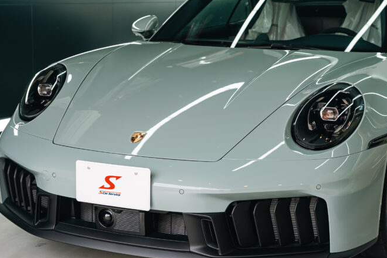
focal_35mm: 78
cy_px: 104
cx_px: 225
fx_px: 838
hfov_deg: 26.0
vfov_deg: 17.5
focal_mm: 50
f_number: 4
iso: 100
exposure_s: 1/125
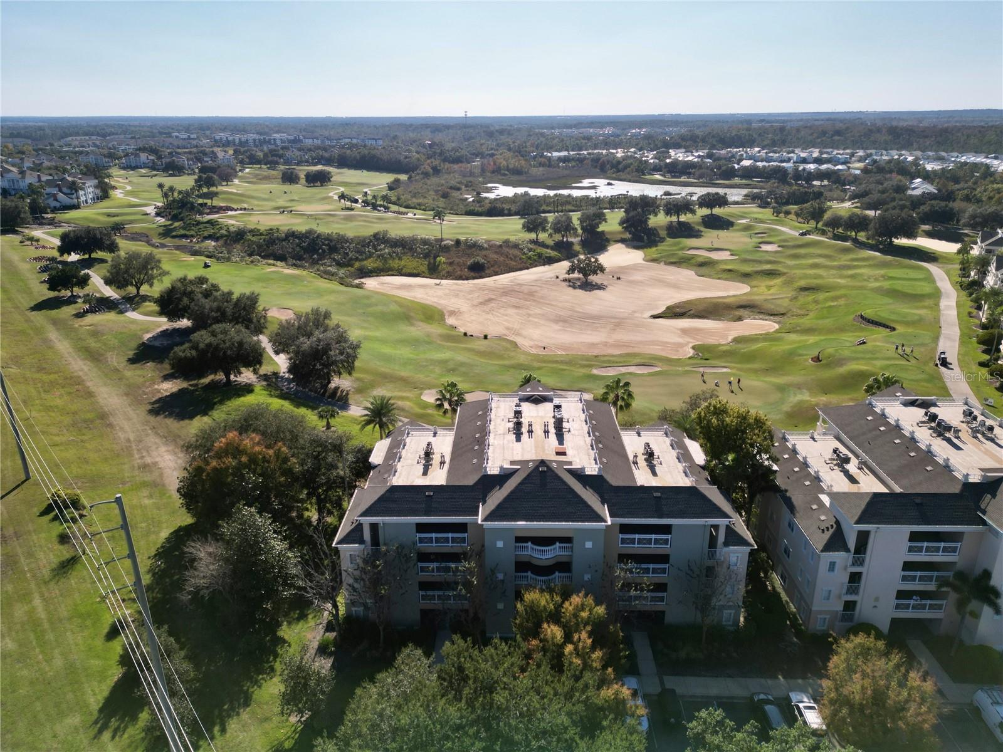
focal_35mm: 24
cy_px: 376
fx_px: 695
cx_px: 502
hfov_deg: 71.6
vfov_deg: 56.8
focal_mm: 6.72
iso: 110
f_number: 1.7
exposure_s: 1/400
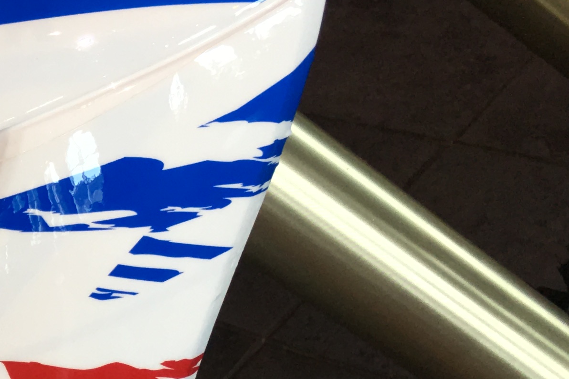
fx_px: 1612
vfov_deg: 13.2
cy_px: 389
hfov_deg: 17.5
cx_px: -348
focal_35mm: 102
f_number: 2.2
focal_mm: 4.15
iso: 25
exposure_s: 1/65
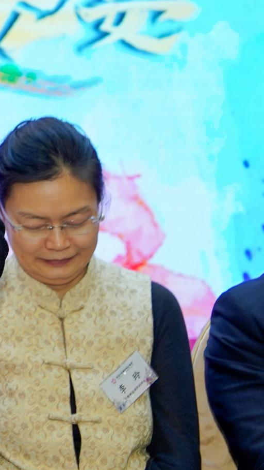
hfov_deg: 6.9
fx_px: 2128
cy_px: 73
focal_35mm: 171
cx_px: -248
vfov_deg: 12.5
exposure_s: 1/100
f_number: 5
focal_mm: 58
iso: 640
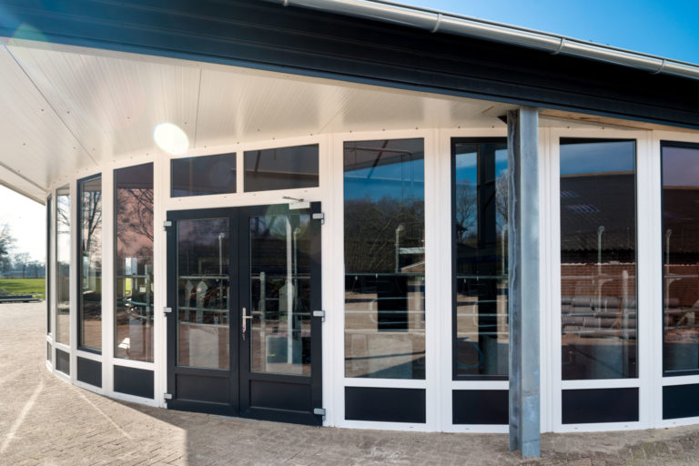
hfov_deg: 73.7
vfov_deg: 53.1
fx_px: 466
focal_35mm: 24
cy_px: 233
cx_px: 350
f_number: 8
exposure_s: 1/60
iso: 100
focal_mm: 24
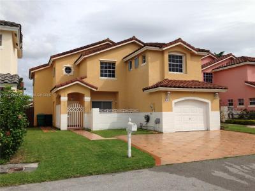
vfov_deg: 42.9
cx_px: 128
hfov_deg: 55.4
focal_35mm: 33
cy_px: 96
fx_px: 243
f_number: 2.4
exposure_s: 1/1748
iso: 50
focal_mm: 4.13
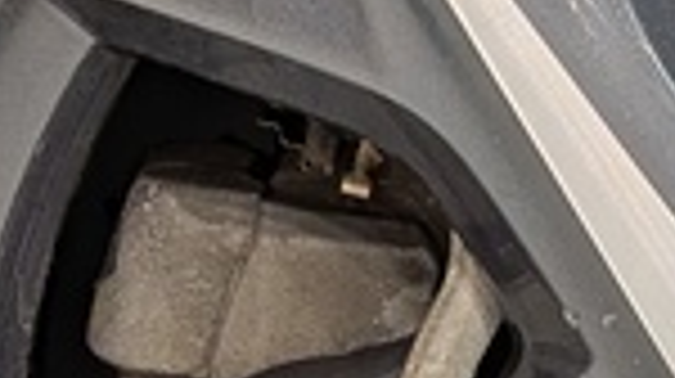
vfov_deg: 6.7
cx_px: 824
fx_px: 3200
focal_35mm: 179
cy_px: 423
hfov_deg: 11.8
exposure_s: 1/158
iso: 29
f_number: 1.7
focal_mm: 4.53
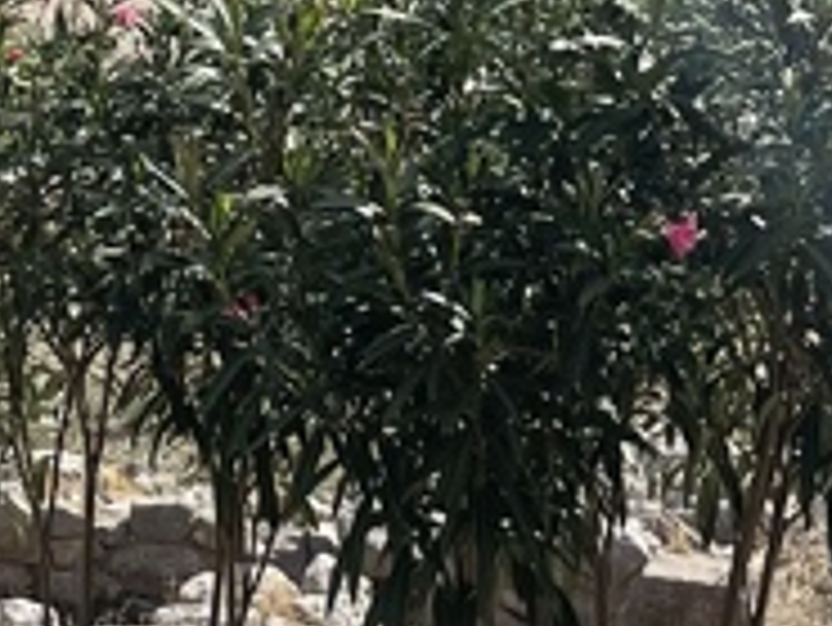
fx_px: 3463
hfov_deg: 13.5
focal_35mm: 144
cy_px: -941
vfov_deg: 9.1
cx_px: 45
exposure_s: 1/4831
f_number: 1.6
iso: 32
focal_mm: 4.2
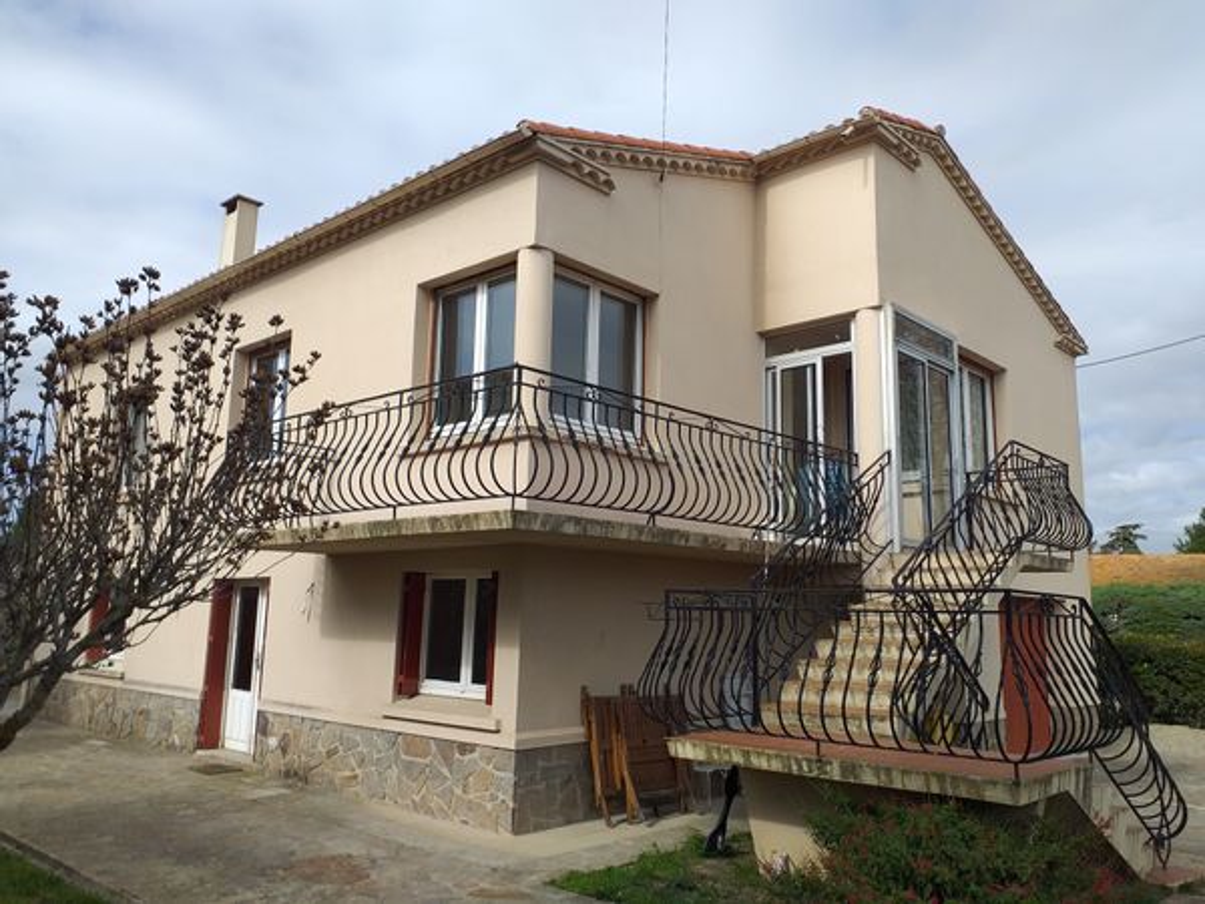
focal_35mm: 26
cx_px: 602
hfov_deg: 67.3
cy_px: 452
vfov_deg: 53.1
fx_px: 905
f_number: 1.9
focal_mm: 3.6
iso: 40
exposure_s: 1/1421
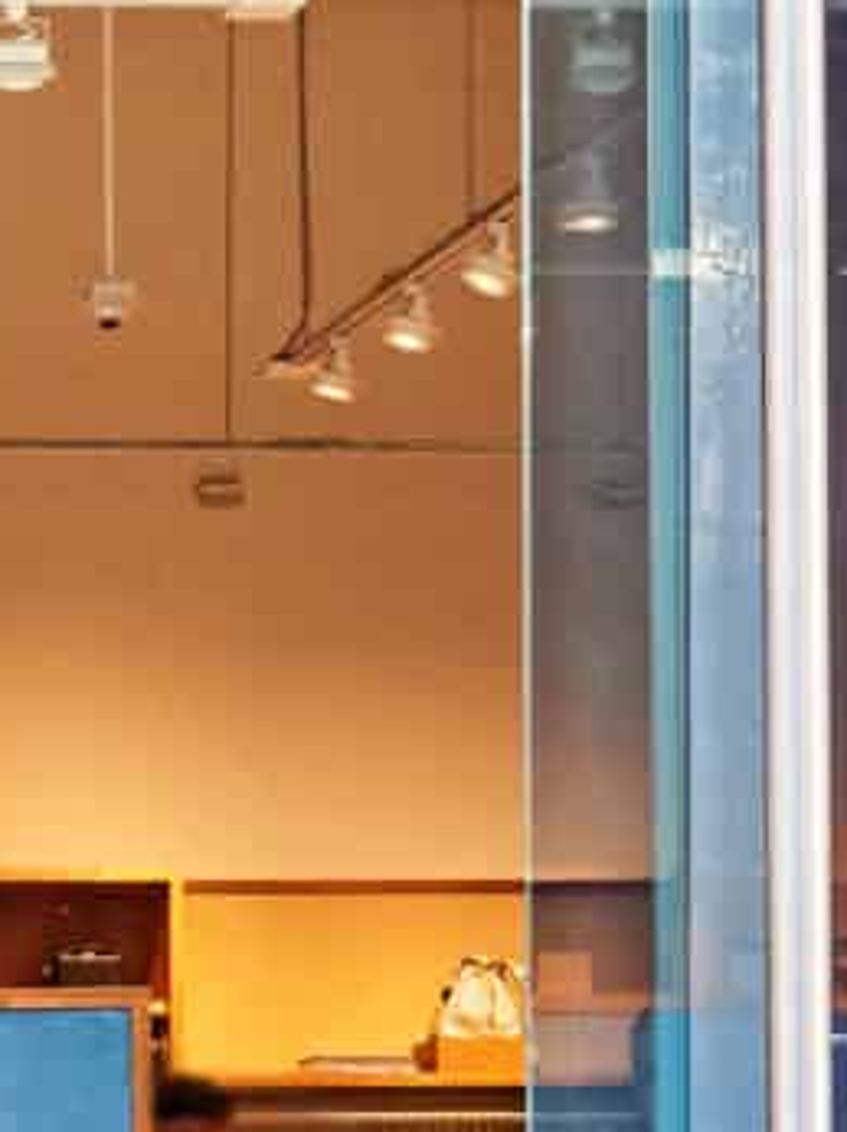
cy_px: 1265
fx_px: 5586
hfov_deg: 8.3
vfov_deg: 11.4
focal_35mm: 171
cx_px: -769
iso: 400
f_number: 8
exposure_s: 1/60
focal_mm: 24
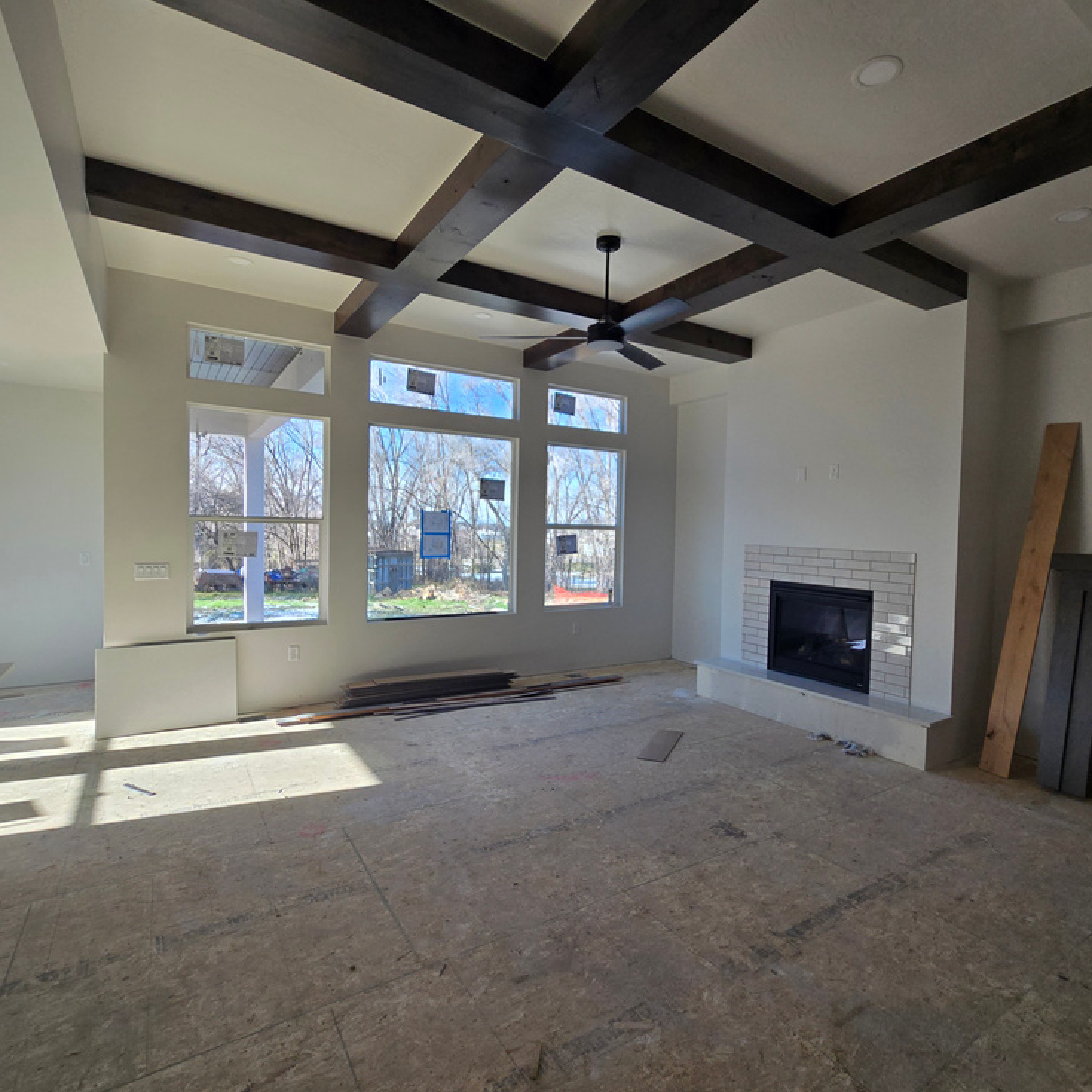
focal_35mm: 16
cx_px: 578
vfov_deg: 87.4
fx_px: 571
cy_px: 545
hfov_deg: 87.3
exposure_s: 1/283
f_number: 2.2
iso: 50
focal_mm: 2.2
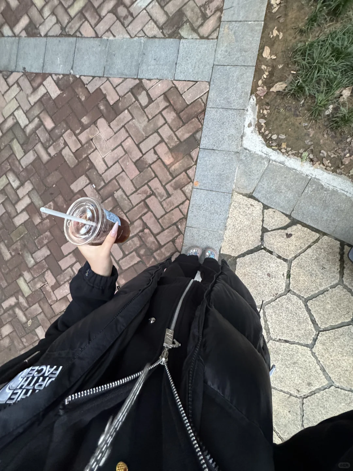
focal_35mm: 14
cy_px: 236
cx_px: 176
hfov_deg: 85.7
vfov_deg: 102.1
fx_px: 190
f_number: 2.2
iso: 640
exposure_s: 1/60
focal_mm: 2.22
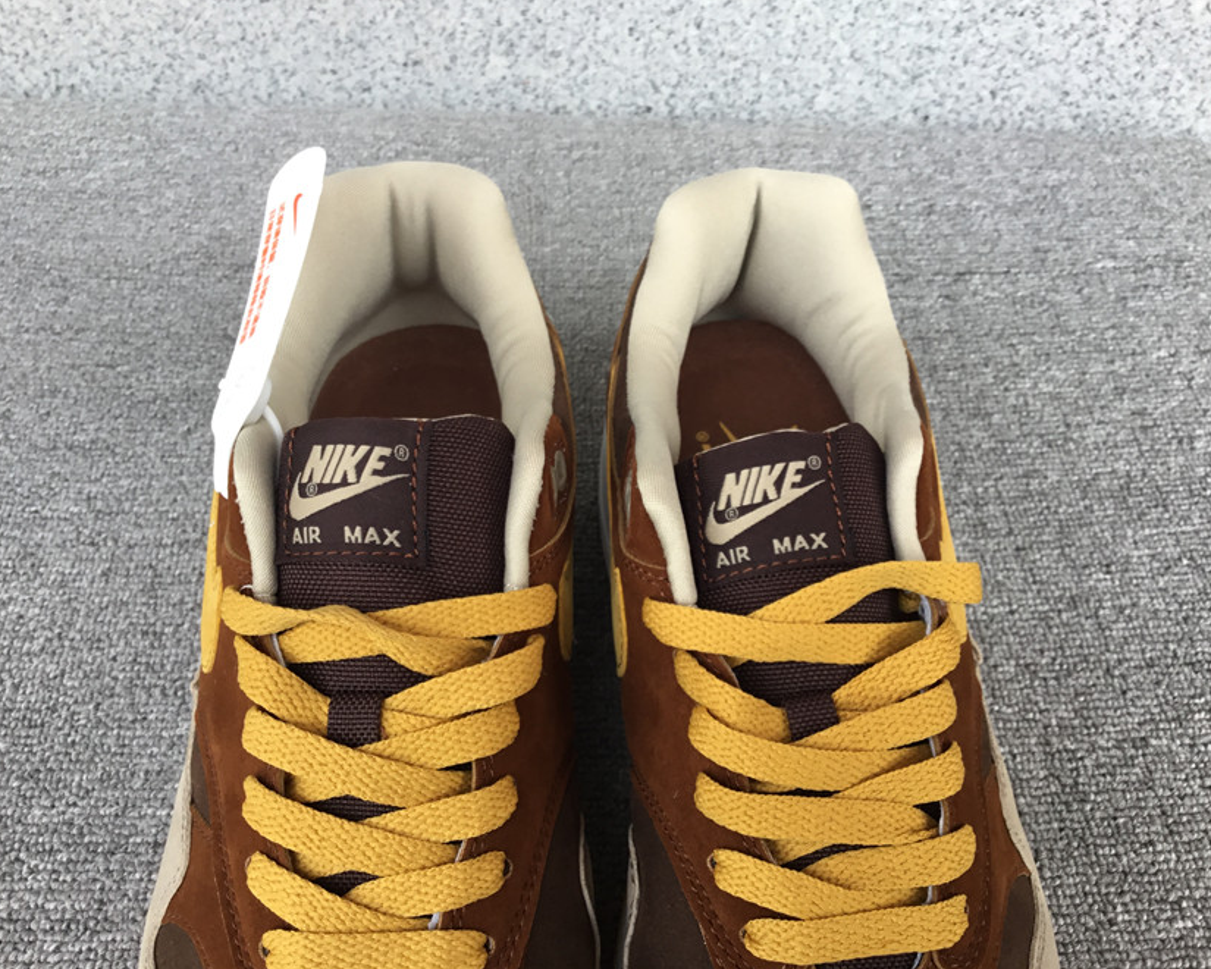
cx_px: 605
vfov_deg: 44.5
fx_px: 1183
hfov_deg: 54.2
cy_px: 479
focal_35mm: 33
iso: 25
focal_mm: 3.3
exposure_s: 1/106
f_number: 2.4
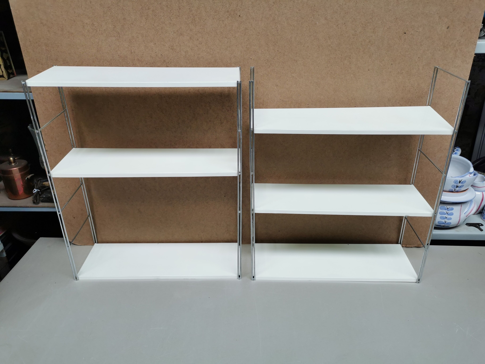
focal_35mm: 27
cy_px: 182
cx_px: 242
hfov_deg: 65.3
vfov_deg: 51.4
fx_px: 378
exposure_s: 1/150
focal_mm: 5.58
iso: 50
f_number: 1.8
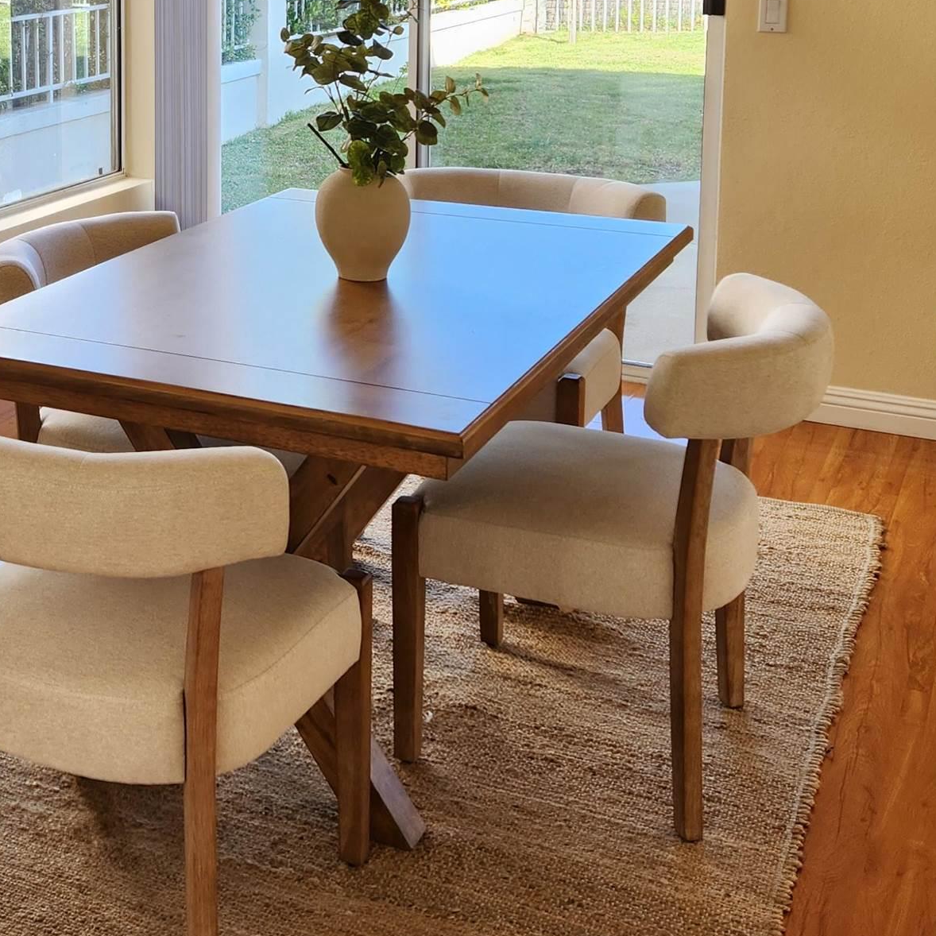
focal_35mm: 53
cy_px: 115
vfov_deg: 30.9
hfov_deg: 30.8
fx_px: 1621
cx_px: 94
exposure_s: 1/180
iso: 50
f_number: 1.8
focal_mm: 5.4
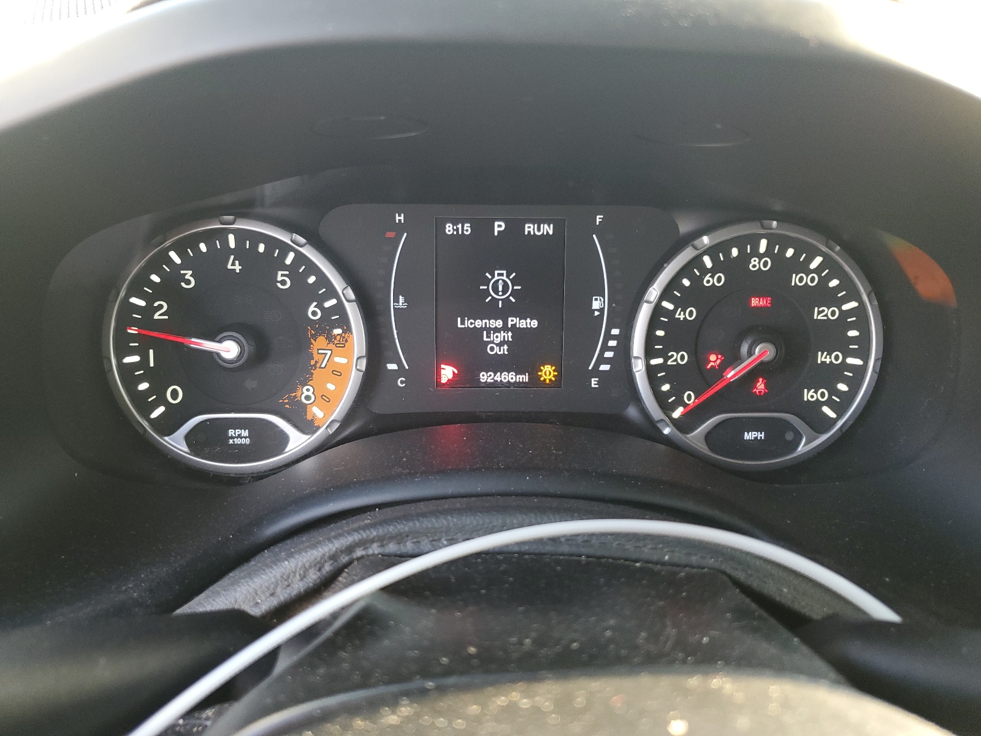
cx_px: 490
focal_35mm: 26
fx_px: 737
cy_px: 368
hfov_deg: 67.3
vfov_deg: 53.1
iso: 108
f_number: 1.5
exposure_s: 1/60.2
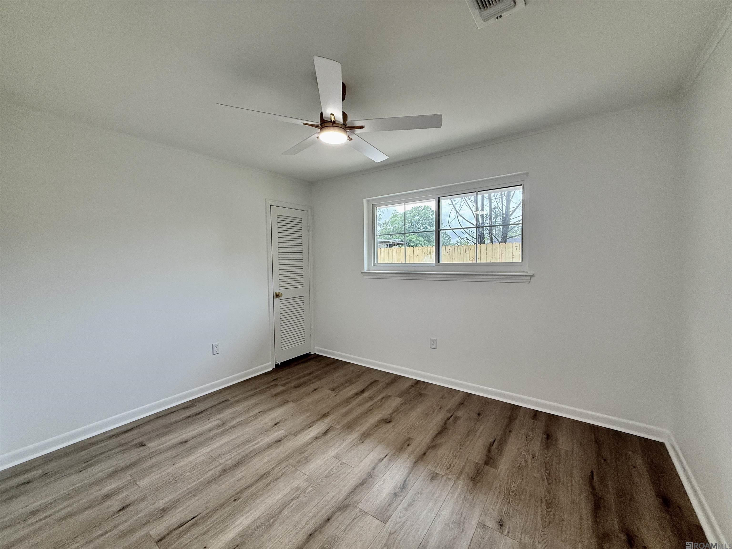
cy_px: 274
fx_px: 296
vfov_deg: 85.7
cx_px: 366
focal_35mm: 14
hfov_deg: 102.1
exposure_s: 1/120
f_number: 2.2
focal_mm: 2.22
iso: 125
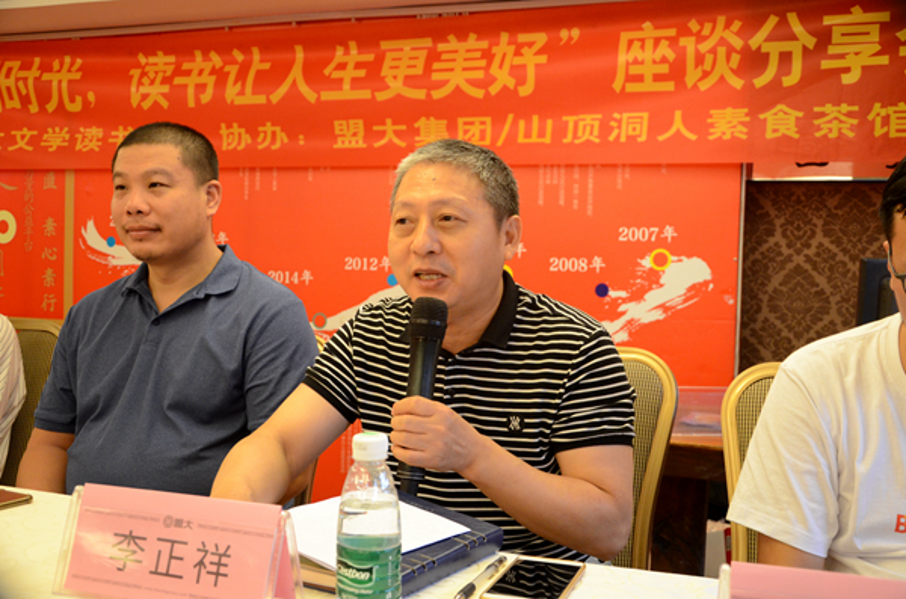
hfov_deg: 49.7
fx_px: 979
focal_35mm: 39
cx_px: 453
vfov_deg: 34.0
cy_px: 300
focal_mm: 26
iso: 1600
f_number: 4
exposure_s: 1/30
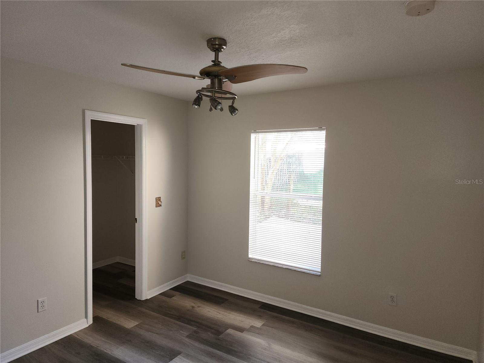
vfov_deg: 58.9
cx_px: 242
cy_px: 182
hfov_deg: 73.9
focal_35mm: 23
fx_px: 322
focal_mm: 6.4
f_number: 1.8
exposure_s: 1/60
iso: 80
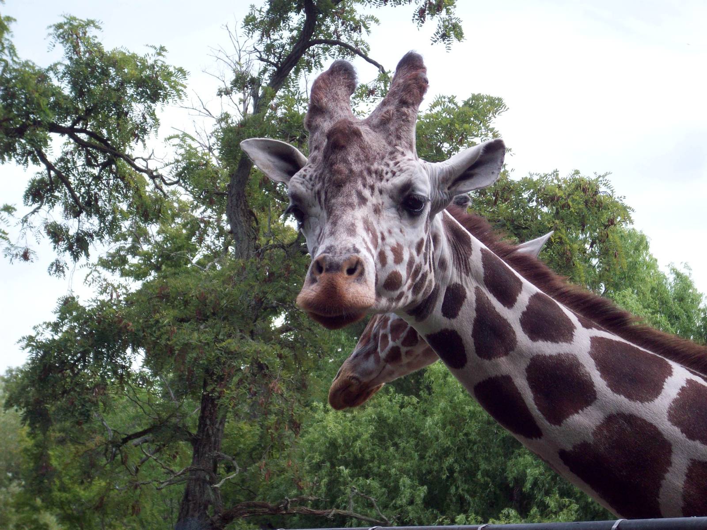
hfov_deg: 17.7
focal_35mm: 111
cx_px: 354
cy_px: 265
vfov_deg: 13.3
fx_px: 2267
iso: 80
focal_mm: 18.6
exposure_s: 1/198
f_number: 5.2
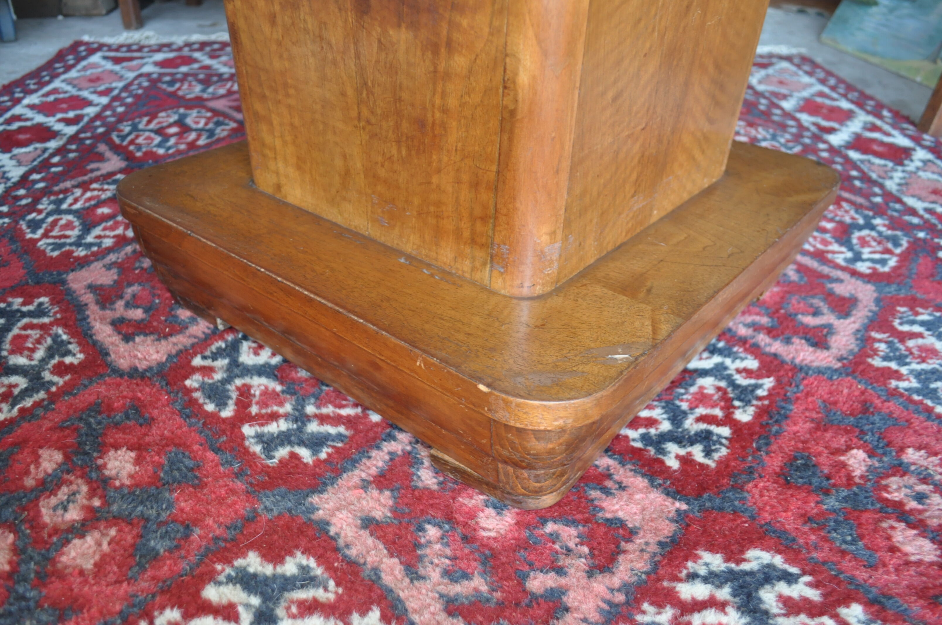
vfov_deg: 43.5
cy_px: 312
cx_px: 471
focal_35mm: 30
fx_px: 784
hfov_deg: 62.0
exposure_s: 1/40
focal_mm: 20
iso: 800
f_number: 3.8
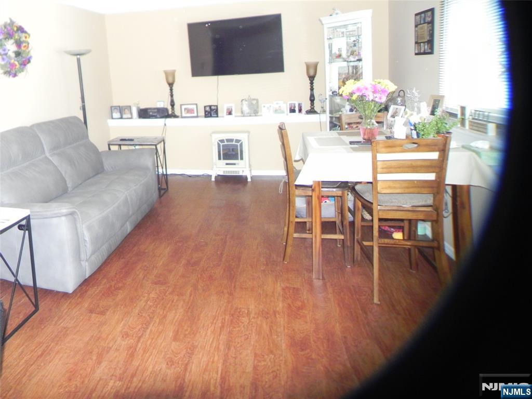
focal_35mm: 26
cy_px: 200
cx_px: 266
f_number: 2.8
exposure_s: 1/30
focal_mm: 4.6
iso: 438
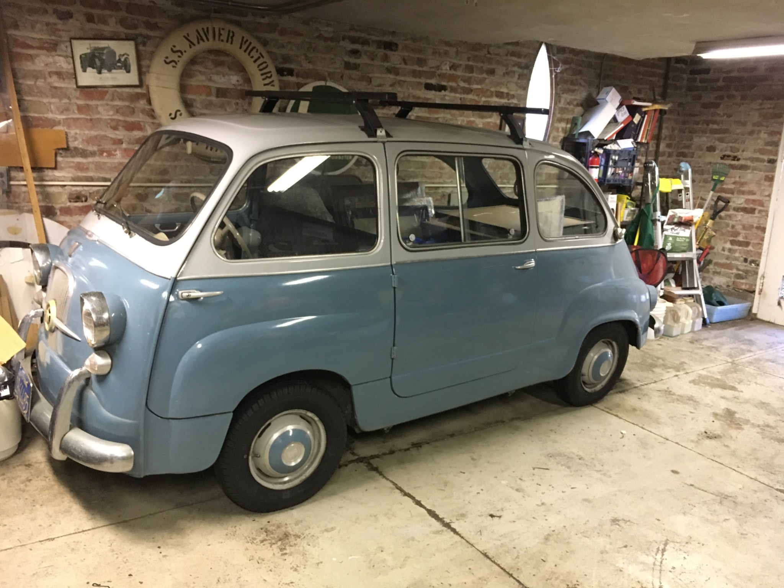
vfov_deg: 48.2
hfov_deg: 61.7
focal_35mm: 29
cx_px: 392
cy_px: 294
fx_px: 657
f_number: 2.2
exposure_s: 1/15
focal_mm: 4.15
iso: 250
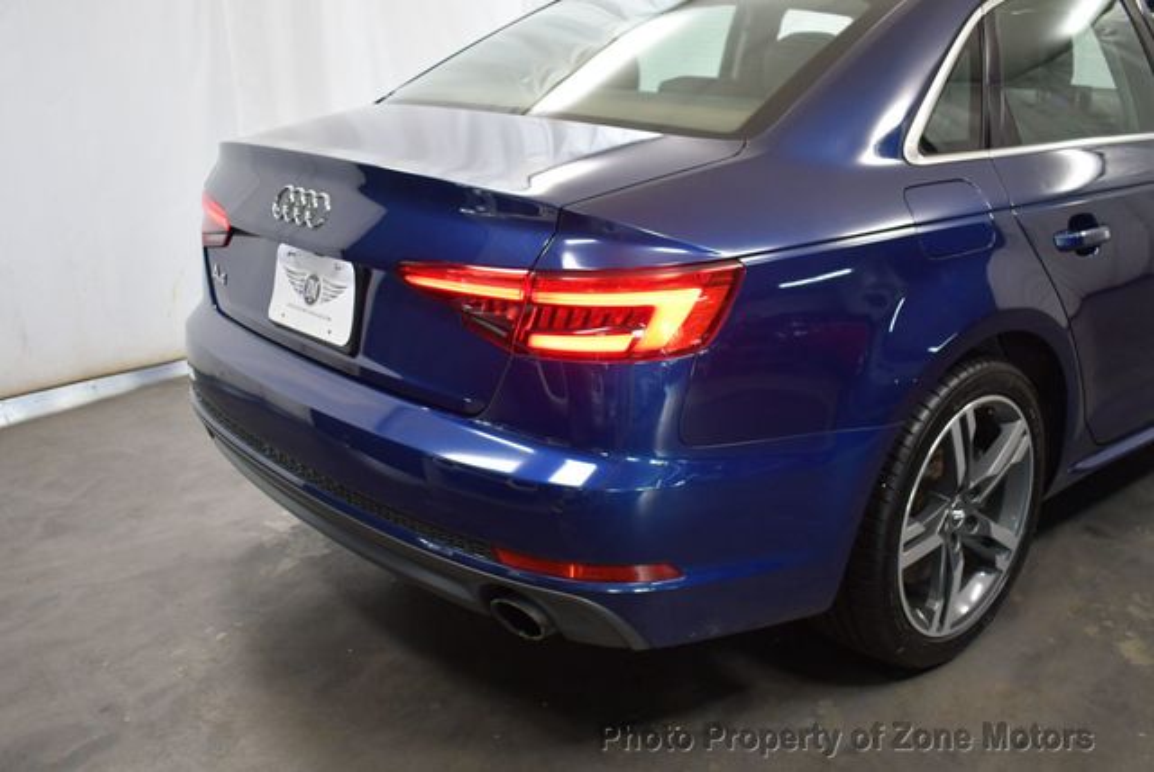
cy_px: 386
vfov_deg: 36.9
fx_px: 1155
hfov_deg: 53.1
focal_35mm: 36
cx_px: 577
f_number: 3.5
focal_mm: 18
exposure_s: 1/125
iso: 900
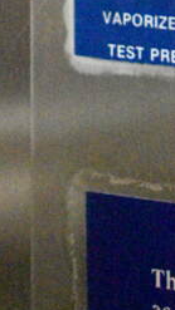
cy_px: -218
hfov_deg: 8.6
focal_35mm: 134
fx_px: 1105
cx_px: 342
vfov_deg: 14.4
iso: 20000
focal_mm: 23
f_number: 3.8
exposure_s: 1/40
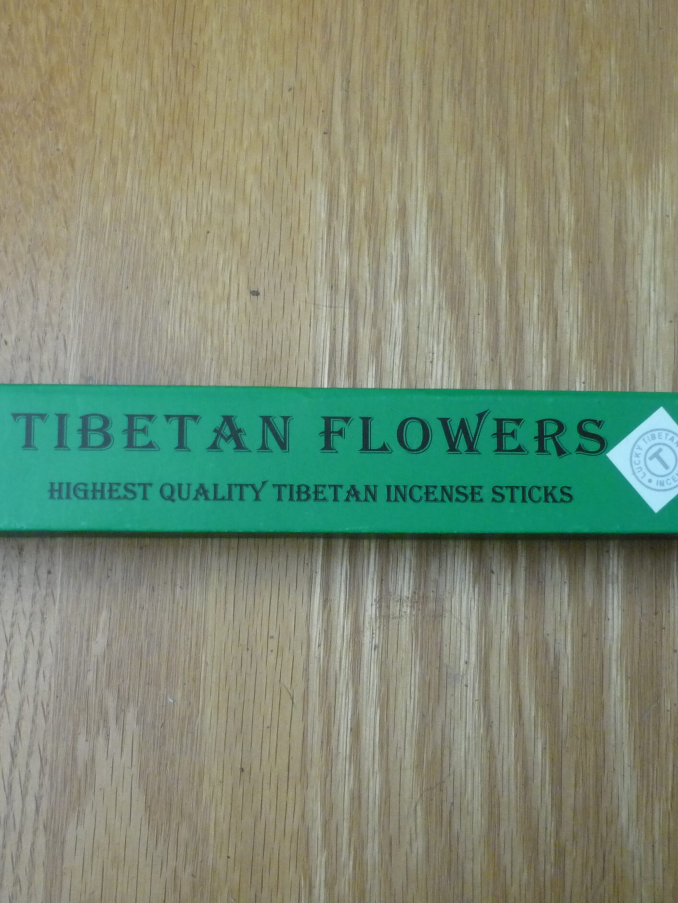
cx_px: 315
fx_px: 1175
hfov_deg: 32.2
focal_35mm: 45
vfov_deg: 42.1
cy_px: 444
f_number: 2.8
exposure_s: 1/20
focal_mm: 5.5
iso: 400
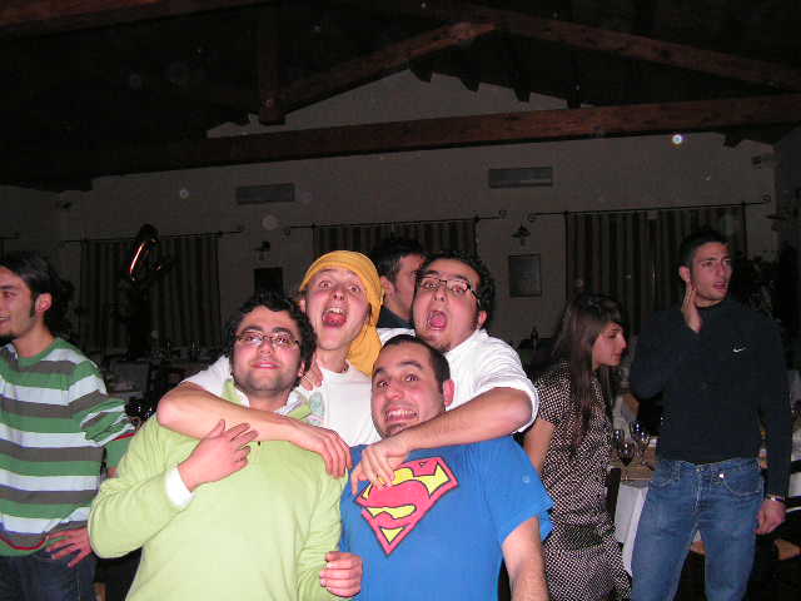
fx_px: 833
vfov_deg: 39.7
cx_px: 400
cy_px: 300
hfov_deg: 51.4
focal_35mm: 36
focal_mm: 6
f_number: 3.2
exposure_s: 1/40
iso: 200
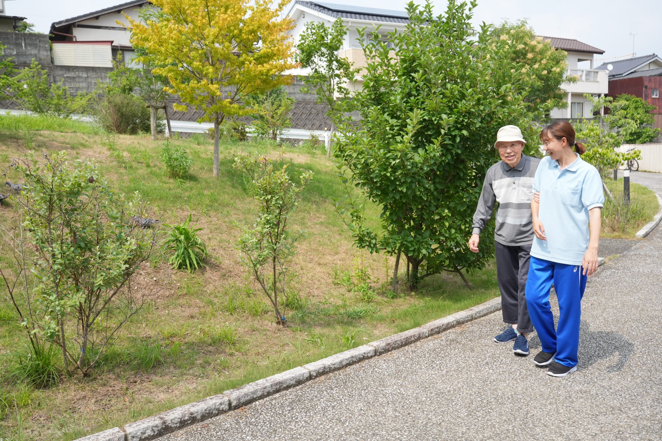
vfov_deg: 41.1
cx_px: 331
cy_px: 220
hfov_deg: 58.7
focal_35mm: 32
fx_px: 588
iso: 200
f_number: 8
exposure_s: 1/250
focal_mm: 32
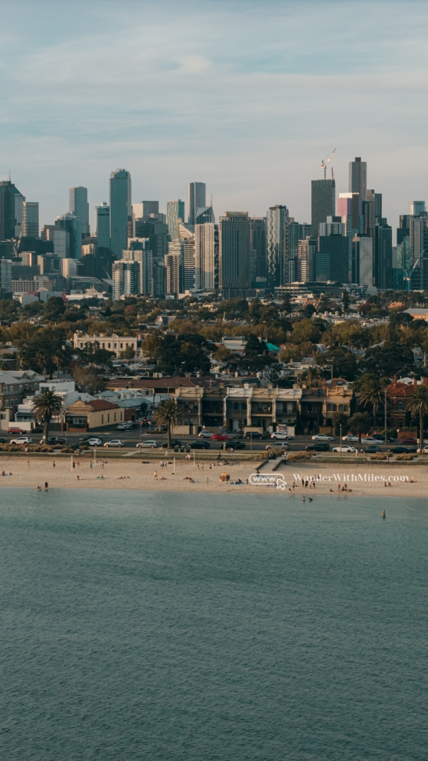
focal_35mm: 102
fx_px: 2058
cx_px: 329
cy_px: 381
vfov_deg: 20.9
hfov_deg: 11.8
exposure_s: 1/15
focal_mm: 19.35
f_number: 2.8
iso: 210
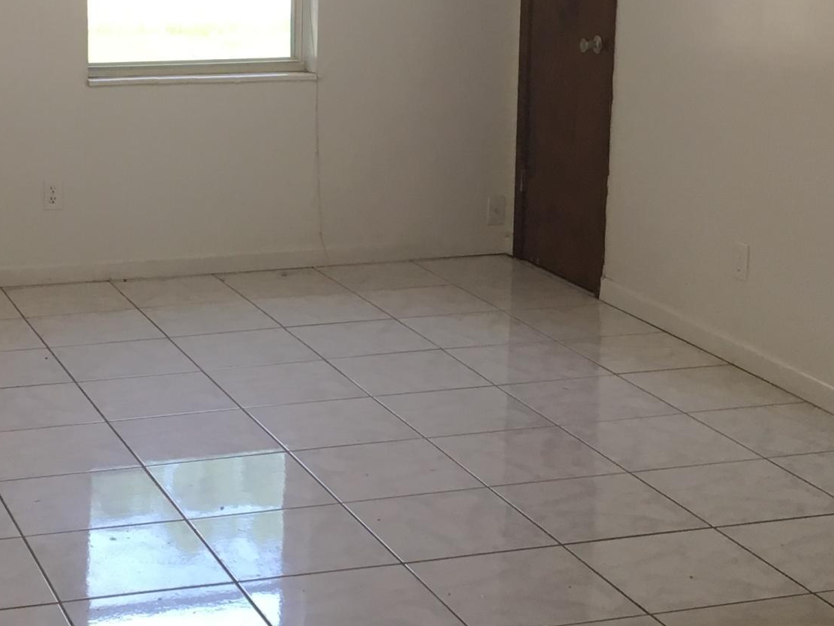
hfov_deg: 24.8
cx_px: 227
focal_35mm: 78
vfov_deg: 18.8
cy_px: 203
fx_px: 1880
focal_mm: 4.15
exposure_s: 1/30
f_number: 2.2
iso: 32
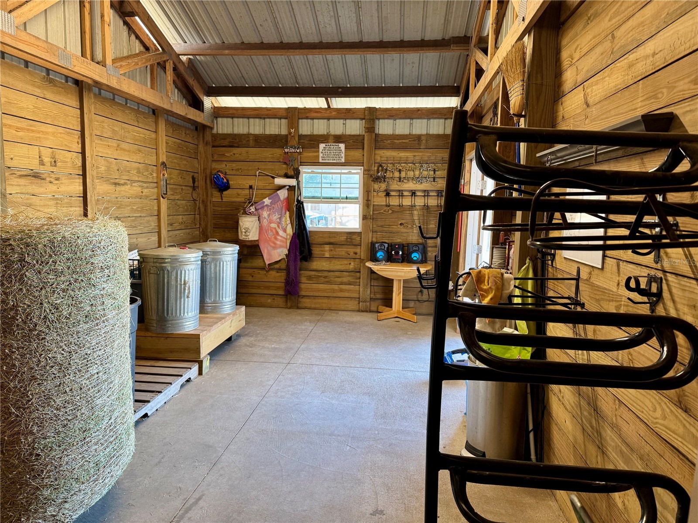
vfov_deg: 56.8
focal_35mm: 24
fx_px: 484
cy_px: 262
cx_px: 349
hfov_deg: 71.6
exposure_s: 1/60
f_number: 1.78
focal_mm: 6.76
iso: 250
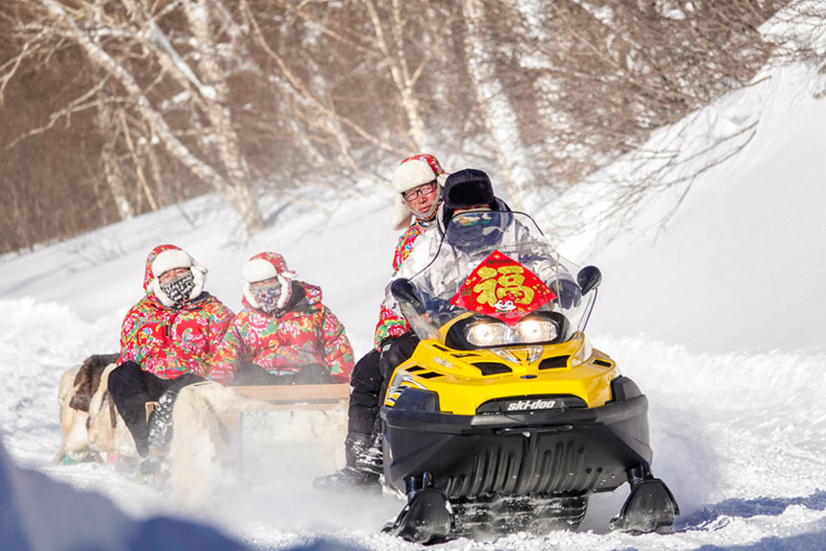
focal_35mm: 390
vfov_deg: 3.5
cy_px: 276
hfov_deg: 5.3
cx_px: 413
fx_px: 8951
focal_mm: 143.15
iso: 400
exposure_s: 1/3200
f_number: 4
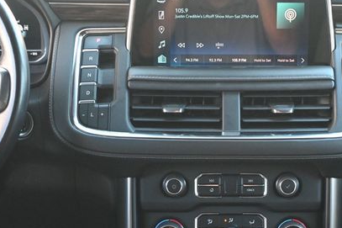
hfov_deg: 25.9
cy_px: 134
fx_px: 739
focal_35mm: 78
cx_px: 229
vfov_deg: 17.5
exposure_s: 1/125
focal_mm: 33
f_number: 5
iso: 3200
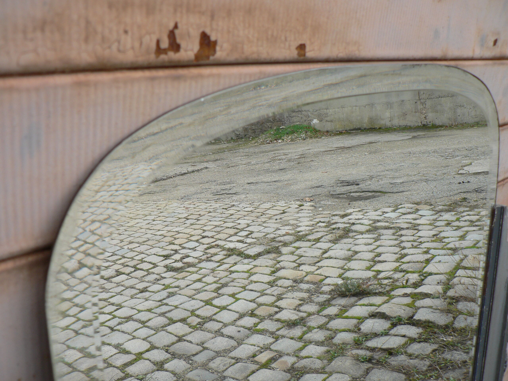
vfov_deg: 39.7
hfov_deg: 51.4
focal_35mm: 36
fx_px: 528
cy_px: 190
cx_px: 254
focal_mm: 6
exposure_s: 1/200
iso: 80
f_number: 2.8
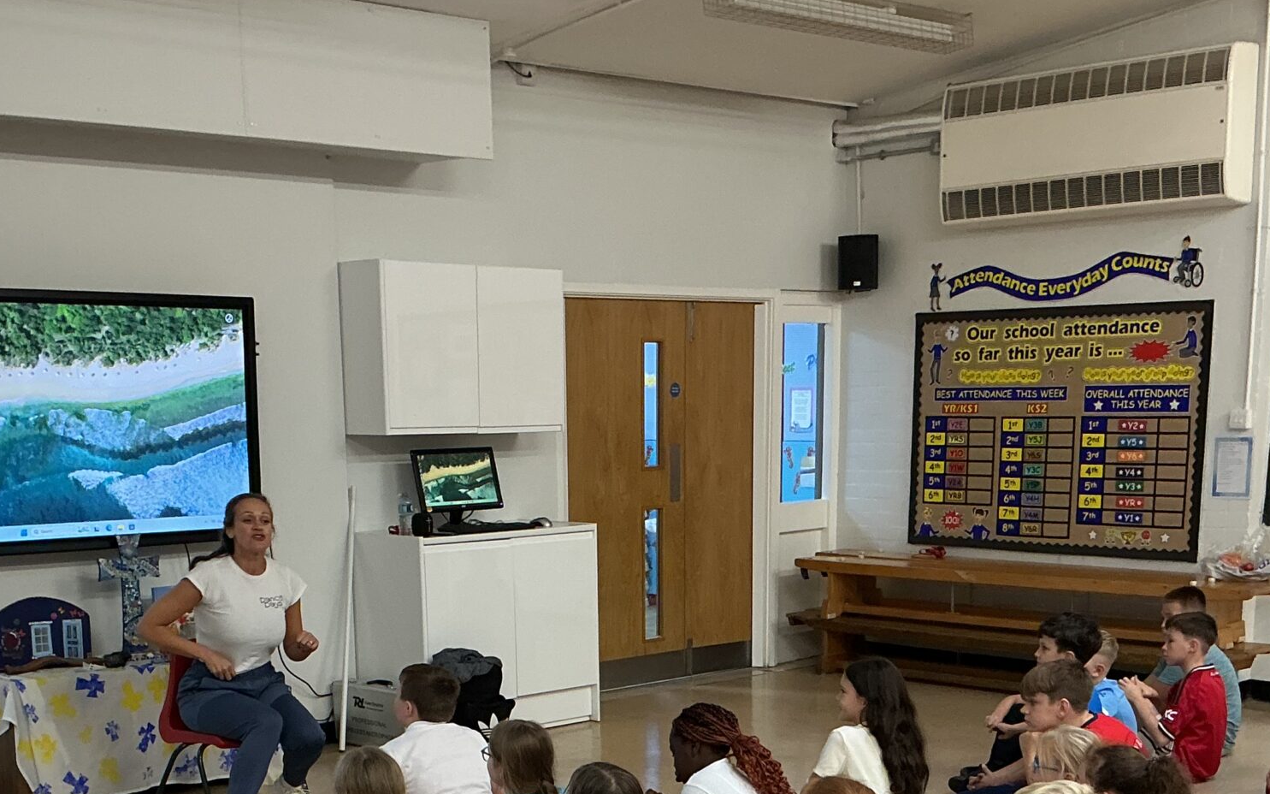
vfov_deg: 23.4
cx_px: 595
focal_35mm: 53
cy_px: 799
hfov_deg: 38.2
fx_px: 1834
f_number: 1.8
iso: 100
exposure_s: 1/50
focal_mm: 3
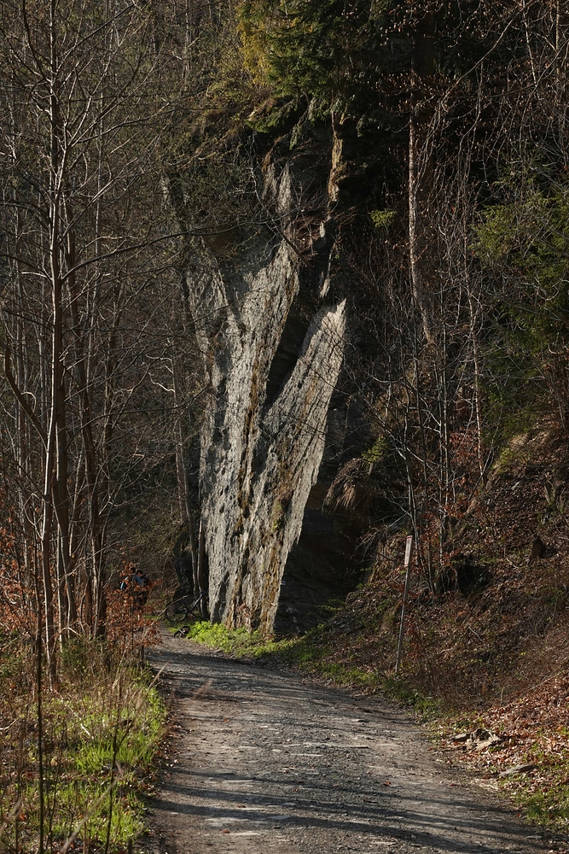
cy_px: 427
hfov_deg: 10.8
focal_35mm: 127
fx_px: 3010
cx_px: 284
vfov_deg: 16.1
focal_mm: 46.09
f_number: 6.3
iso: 125
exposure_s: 1/160
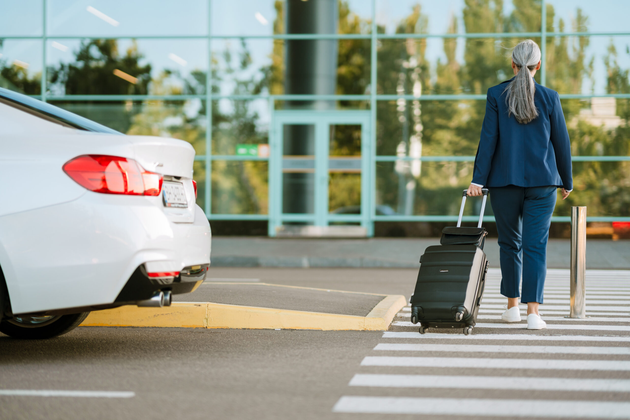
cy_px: 210
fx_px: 1488
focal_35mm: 85
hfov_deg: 23.9
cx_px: 315
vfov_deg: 16.1
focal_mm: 85
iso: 400
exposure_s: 1/1000
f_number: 1.6
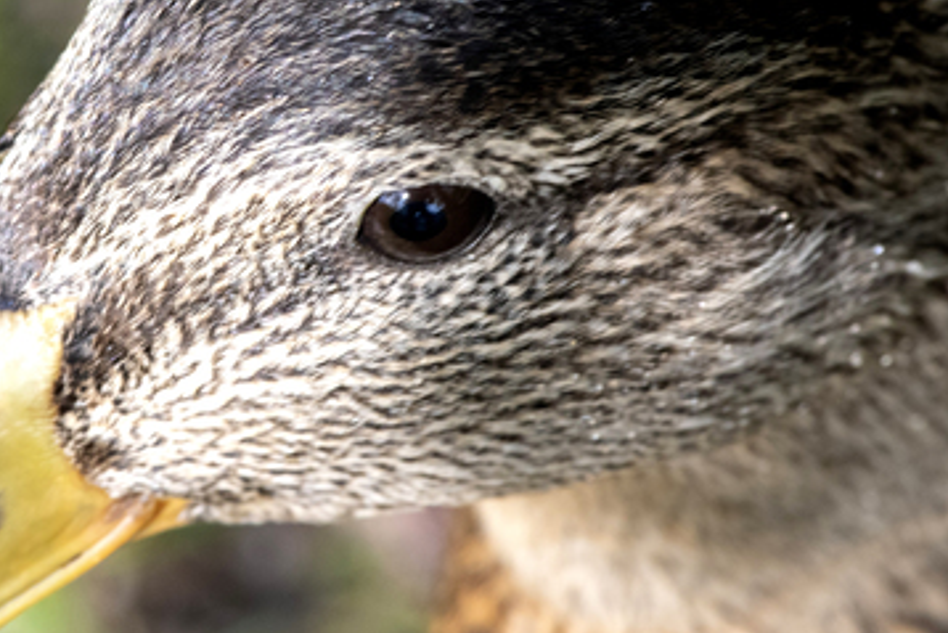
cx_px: 281
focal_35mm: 176
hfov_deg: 11.7
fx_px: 4636
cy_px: 156
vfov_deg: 7.8
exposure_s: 1/250
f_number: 16
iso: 2500
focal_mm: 105
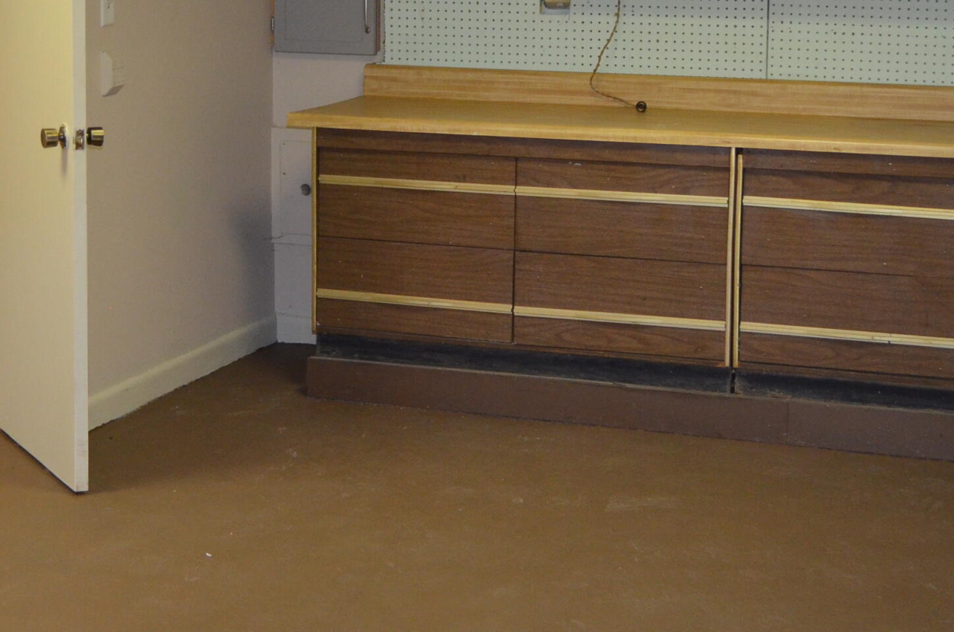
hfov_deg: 24.7
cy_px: 123
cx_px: 176
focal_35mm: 81
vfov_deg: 16.7
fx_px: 2142
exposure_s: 1/60
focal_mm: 26
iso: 1250
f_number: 4.2
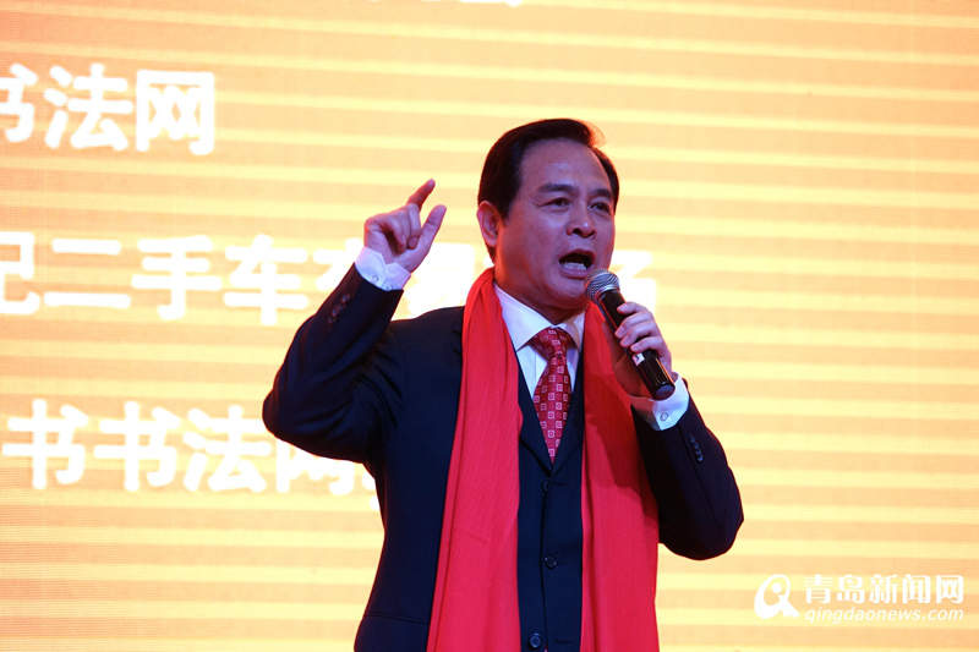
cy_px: 326
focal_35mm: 233
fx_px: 6335
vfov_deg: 5.9
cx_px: 490
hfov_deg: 8.8
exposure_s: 1/125
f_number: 6.3
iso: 1600
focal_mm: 233
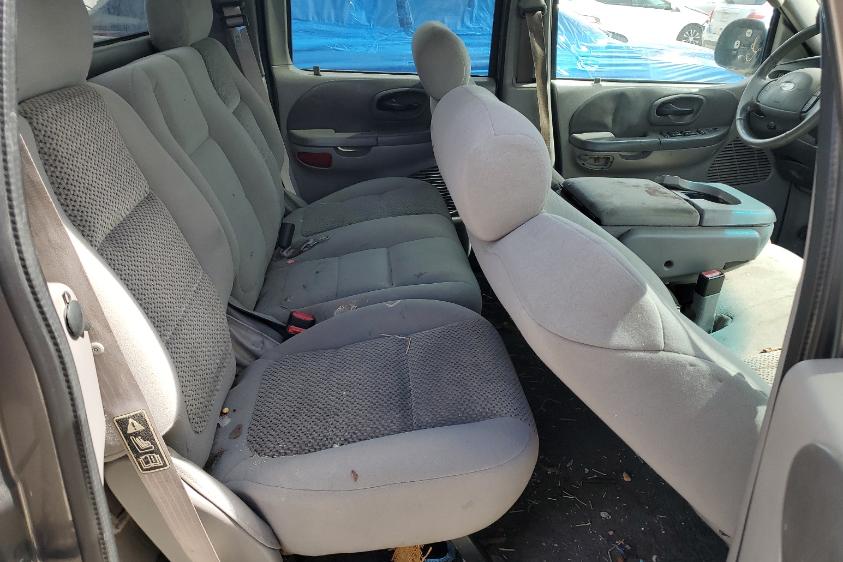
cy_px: 272
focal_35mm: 28
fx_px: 656
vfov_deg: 46.4
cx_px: 431
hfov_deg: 65.5
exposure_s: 1/588
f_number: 1.5
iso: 50
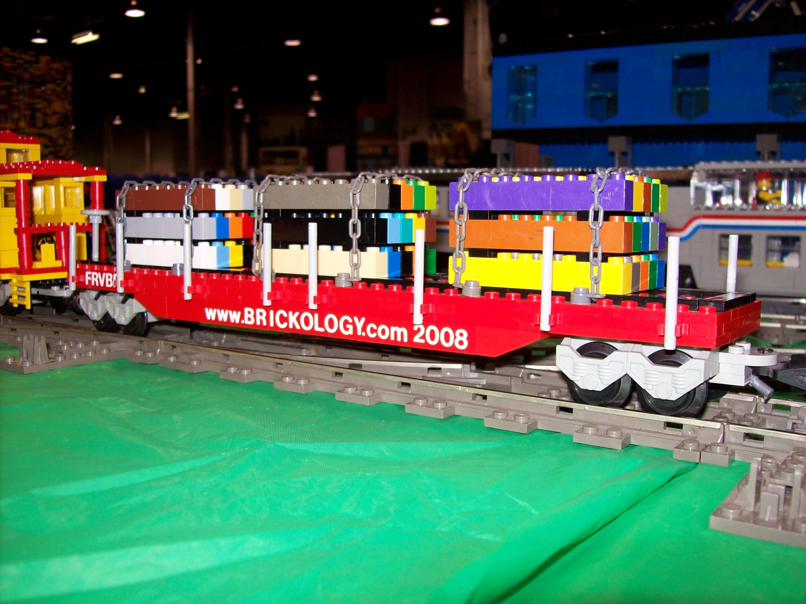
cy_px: 302
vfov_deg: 39.6
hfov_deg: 51.4
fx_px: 838
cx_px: 403
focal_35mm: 36
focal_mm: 6
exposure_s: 1/64
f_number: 2.7
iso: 80
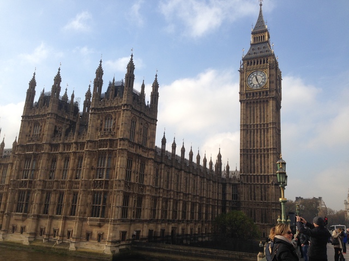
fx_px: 333
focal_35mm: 33
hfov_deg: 55.4
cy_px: 130
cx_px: 174
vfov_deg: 42.9
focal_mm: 4.12
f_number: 2.4
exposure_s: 1/1004
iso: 50
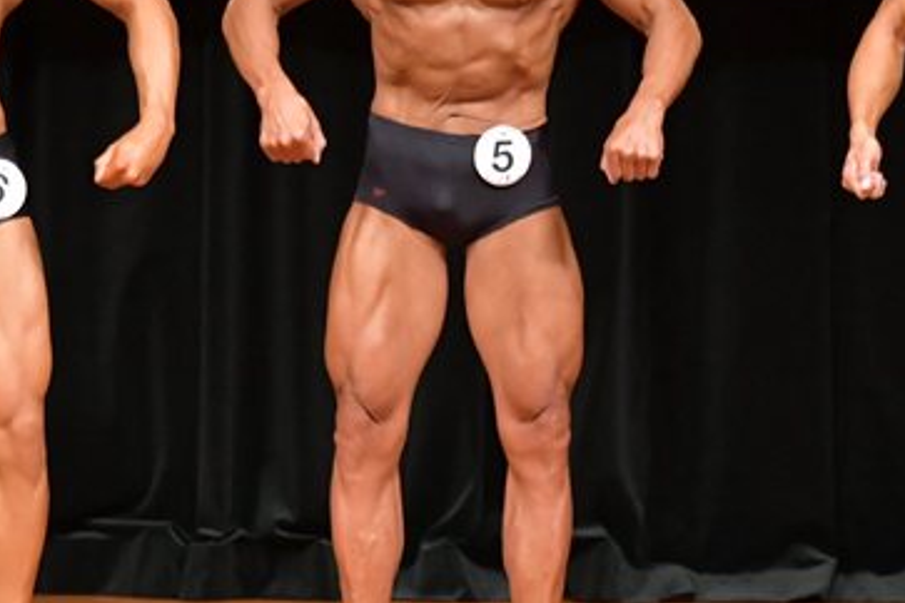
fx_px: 14479
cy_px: 252
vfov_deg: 2.4
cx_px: 480
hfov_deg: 3.6
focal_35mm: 576
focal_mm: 180
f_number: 5.6
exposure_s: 1/400
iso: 6400
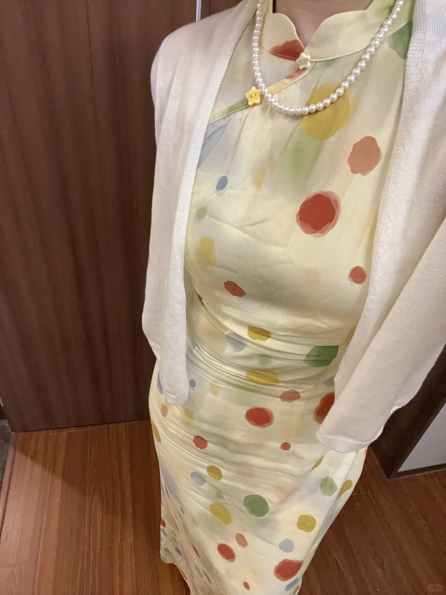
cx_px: 223
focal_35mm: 23
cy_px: 298
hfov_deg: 58.9
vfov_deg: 73.9
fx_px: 395
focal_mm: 2.71
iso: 320
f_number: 2.2
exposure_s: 1/50
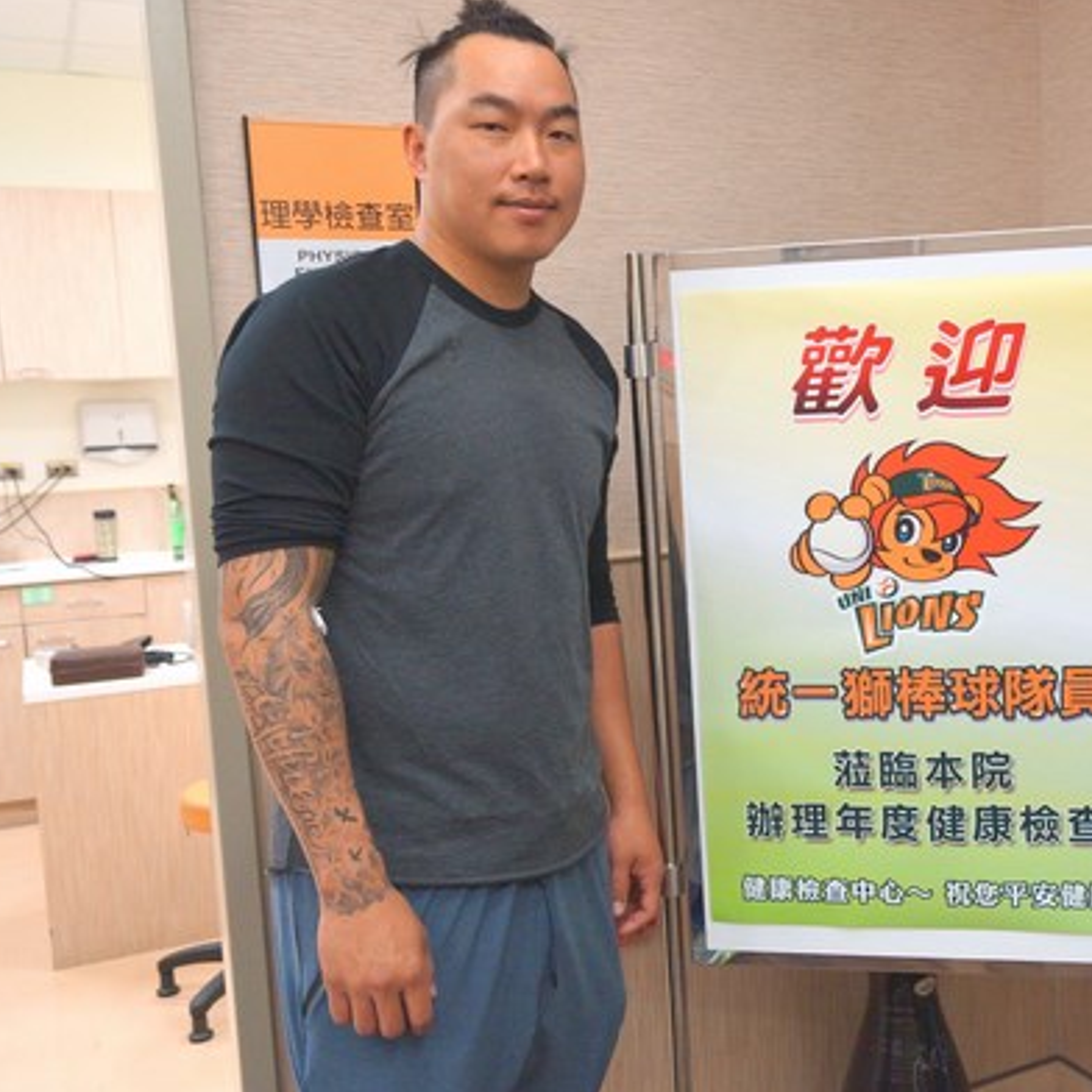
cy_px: 545
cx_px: 791
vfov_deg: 42.8
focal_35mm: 39
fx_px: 1392
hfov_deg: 41.8
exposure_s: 1/160
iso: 1250
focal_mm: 20
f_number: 4
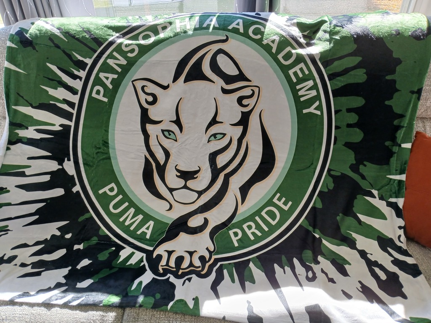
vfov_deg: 53.1
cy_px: 162
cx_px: 216
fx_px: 324
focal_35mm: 26
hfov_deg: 67.3
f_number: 1.8
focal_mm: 3.98
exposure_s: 1/60
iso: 100
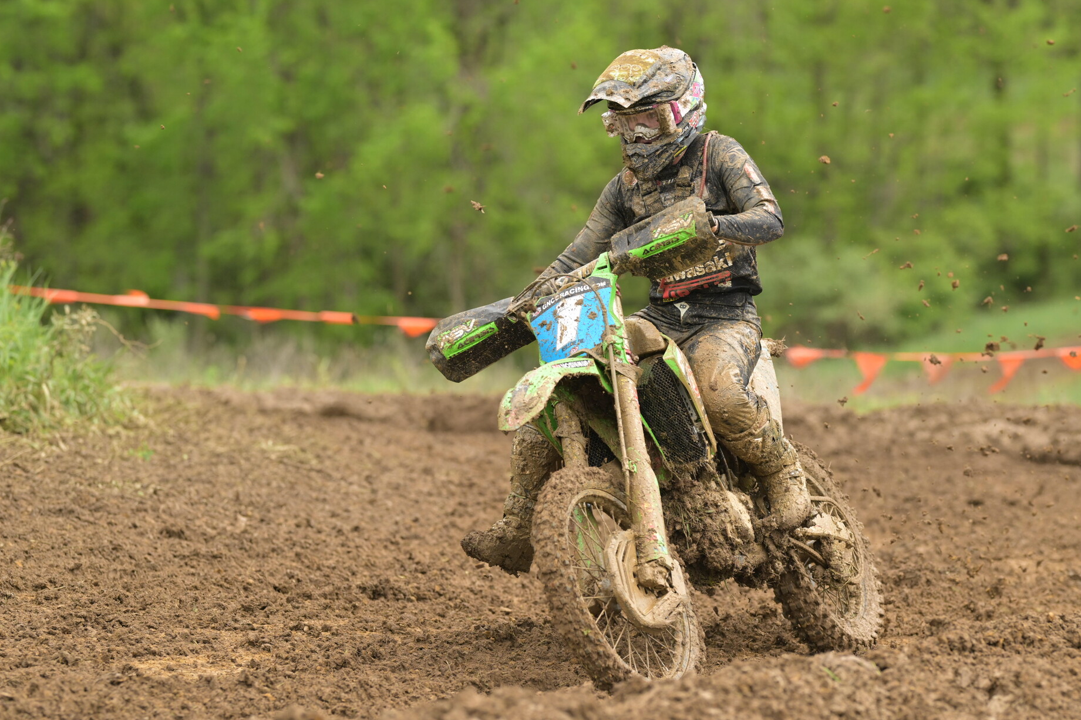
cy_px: 416
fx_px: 5284
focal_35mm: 176
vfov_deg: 7.8
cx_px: 681
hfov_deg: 11.7
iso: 400
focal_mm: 135
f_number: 2.8
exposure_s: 1/2500
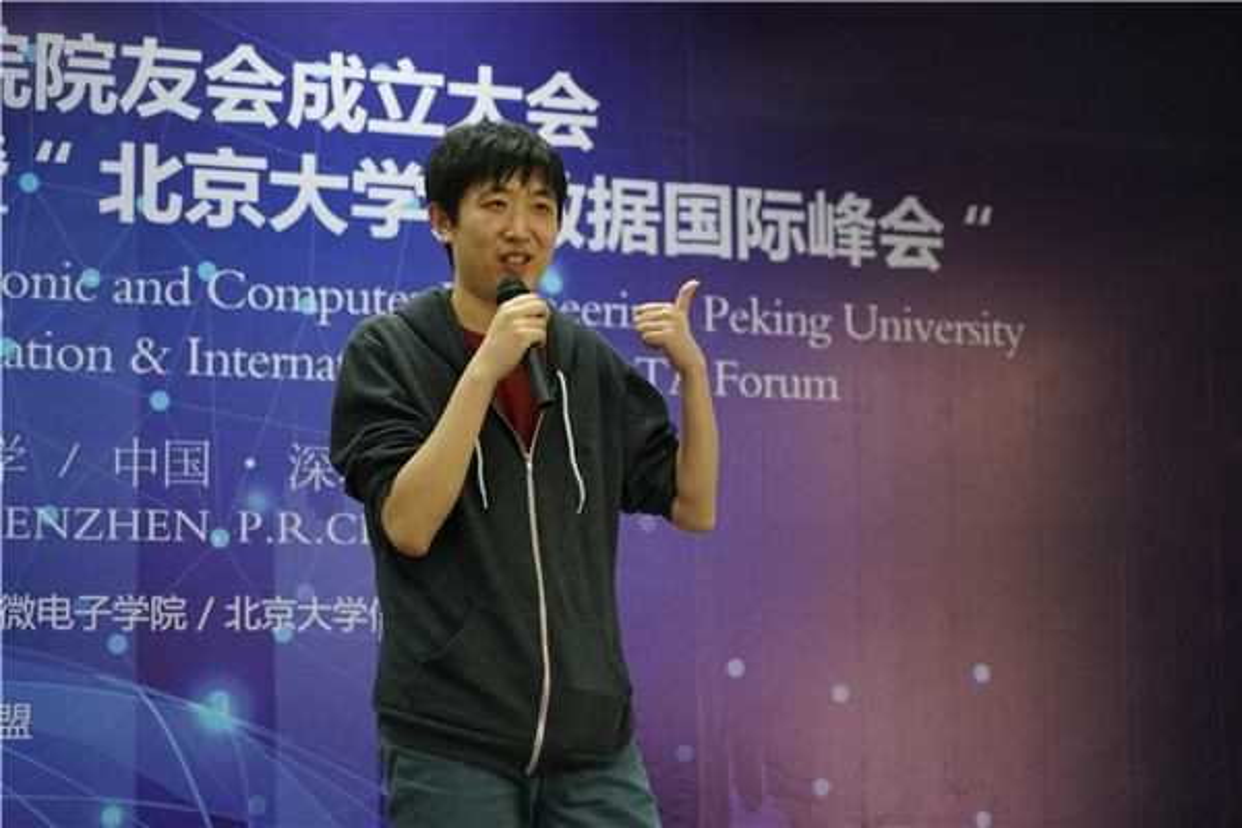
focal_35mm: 70
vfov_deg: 19.5
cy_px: 414
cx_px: 621
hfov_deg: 28.8
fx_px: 2415
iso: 2500
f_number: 4
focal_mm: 70
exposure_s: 1/160
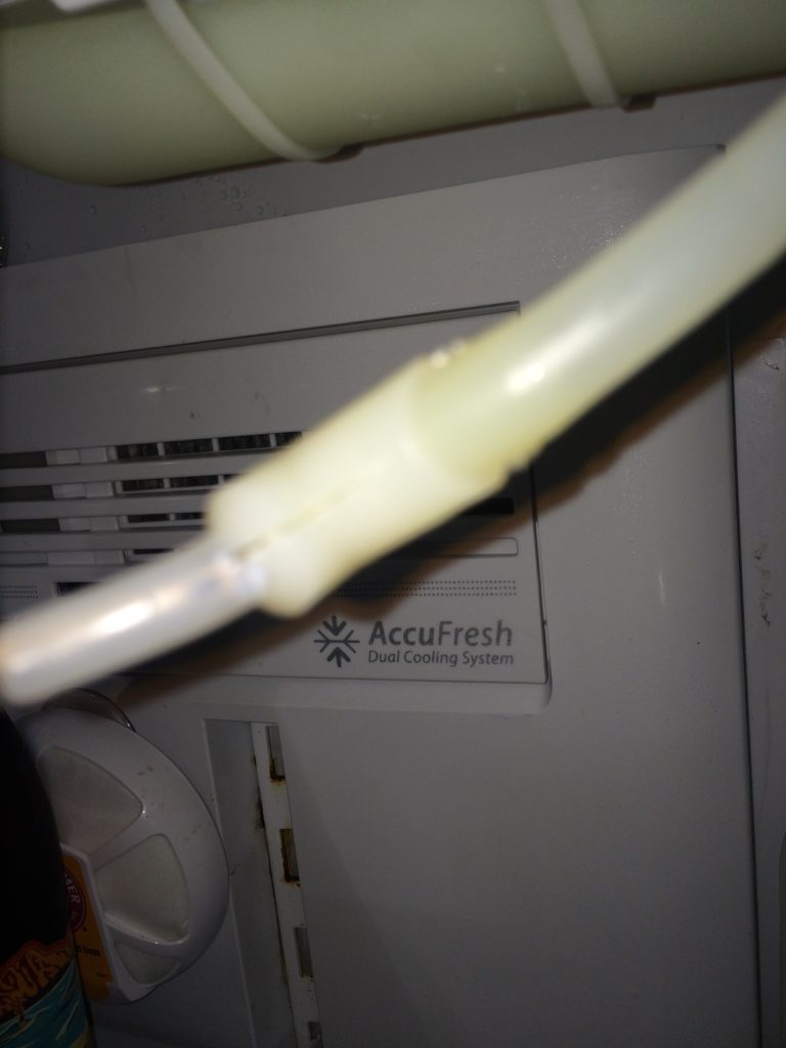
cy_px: 524
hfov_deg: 48.2
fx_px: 878
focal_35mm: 29
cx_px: 393
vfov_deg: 61.7
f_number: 2.2
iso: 32
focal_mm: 4.15
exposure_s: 1/441
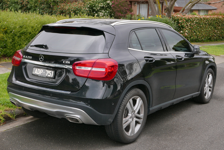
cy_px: 75
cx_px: 112
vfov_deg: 25.1
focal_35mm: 54
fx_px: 336
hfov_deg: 36.8
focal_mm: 24.5
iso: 200
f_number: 5
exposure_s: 1/125
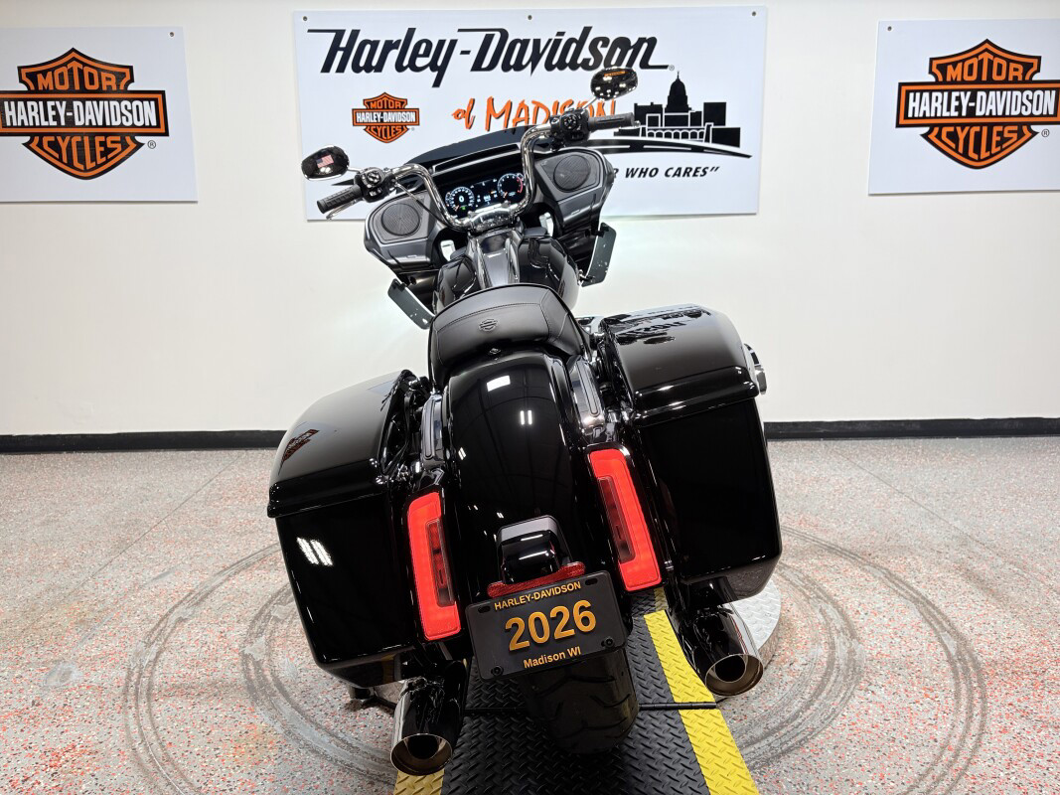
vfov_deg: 53.1
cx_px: 530
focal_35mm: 26
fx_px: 796
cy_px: 398
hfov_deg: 67.3
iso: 40
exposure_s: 1/120
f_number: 1.6
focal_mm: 5.96
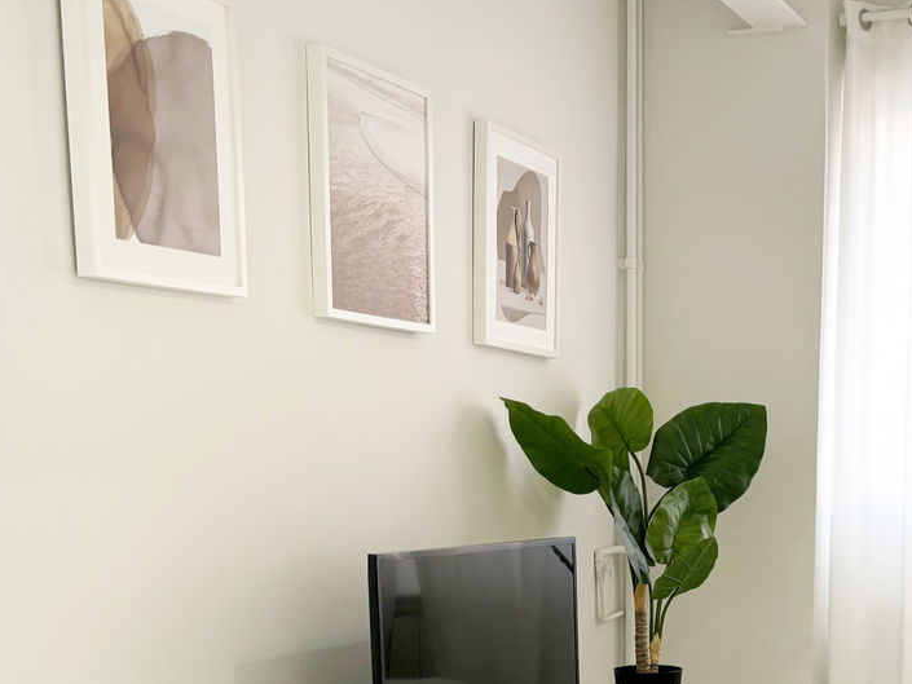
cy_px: 721
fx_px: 1555
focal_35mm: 59
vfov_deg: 23.5
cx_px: 669
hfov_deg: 32.2
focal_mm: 5.96
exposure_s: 1/50
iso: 80
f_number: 1.6
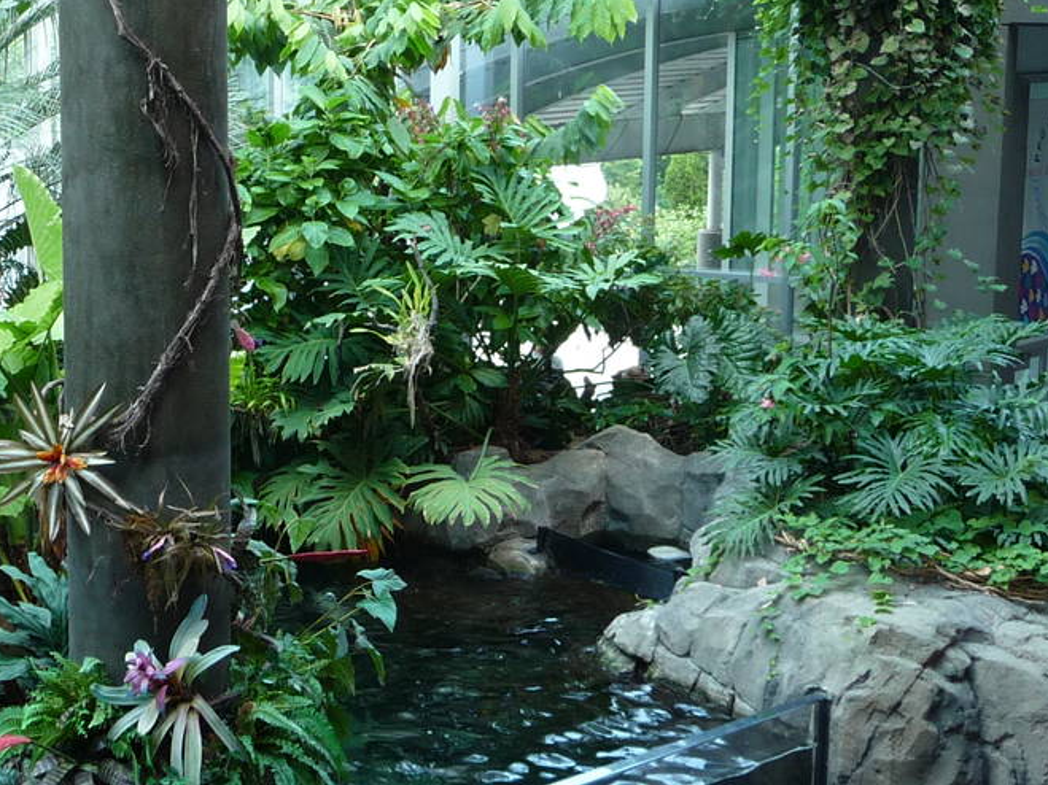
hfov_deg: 27.9
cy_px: 327
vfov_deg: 21.6
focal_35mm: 68
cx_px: 189
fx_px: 2058
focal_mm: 4.7
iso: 100
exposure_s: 1/30
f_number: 3.3
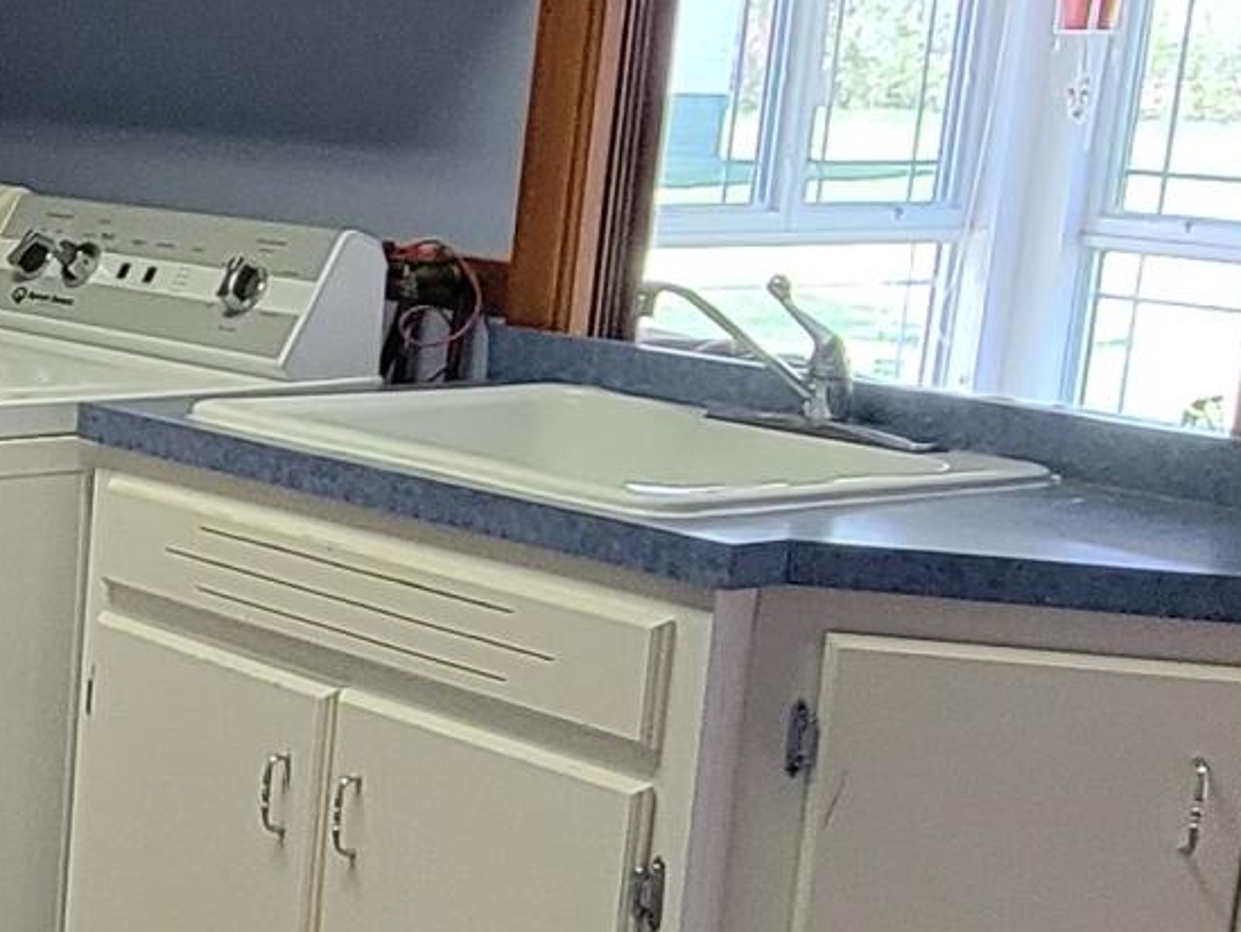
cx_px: -405
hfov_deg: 23.8
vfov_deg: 20.7
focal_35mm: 71
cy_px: 588
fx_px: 2546
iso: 320
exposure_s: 1/60
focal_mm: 2.2
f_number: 2.2
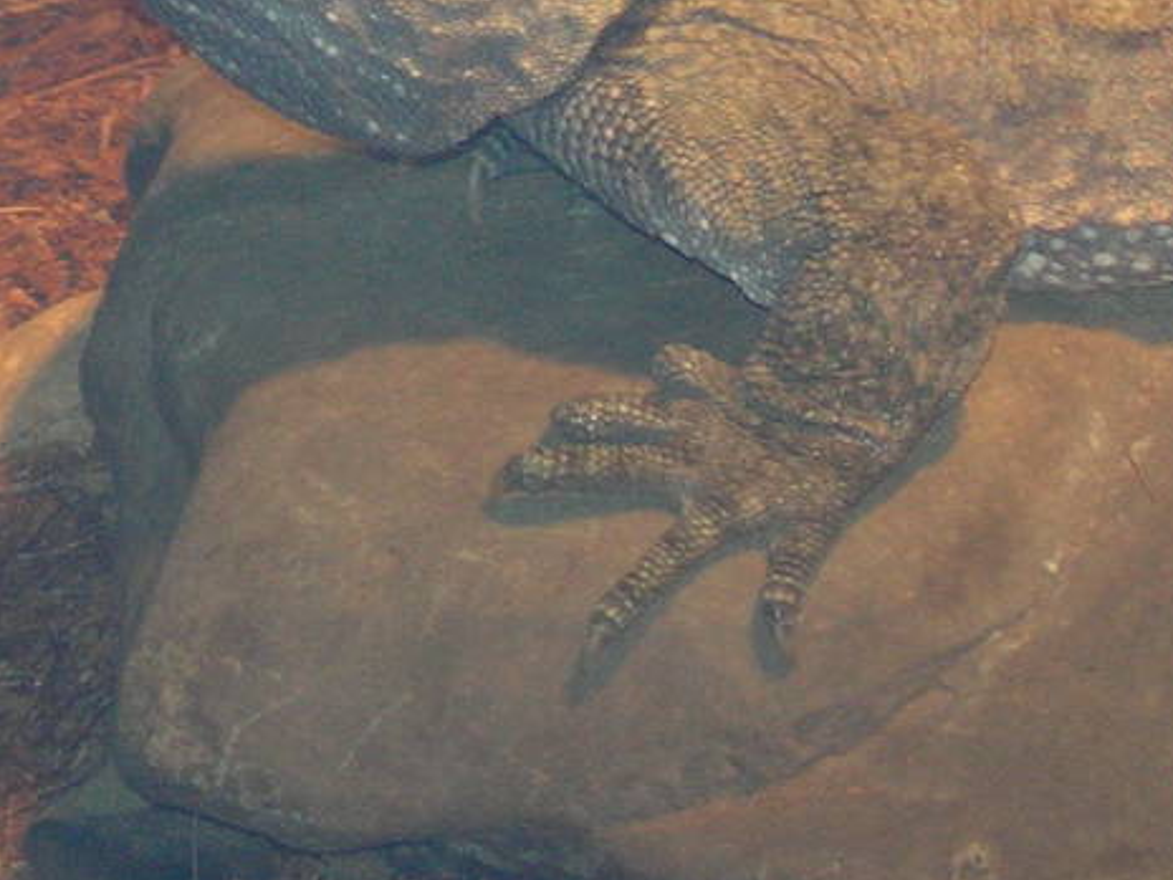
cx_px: 645
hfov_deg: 5.0
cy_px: -448
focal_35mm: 393
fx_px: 13317
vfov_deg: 3.8
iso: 162
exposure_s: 1/60.1
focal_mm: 23.4
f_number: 4.9
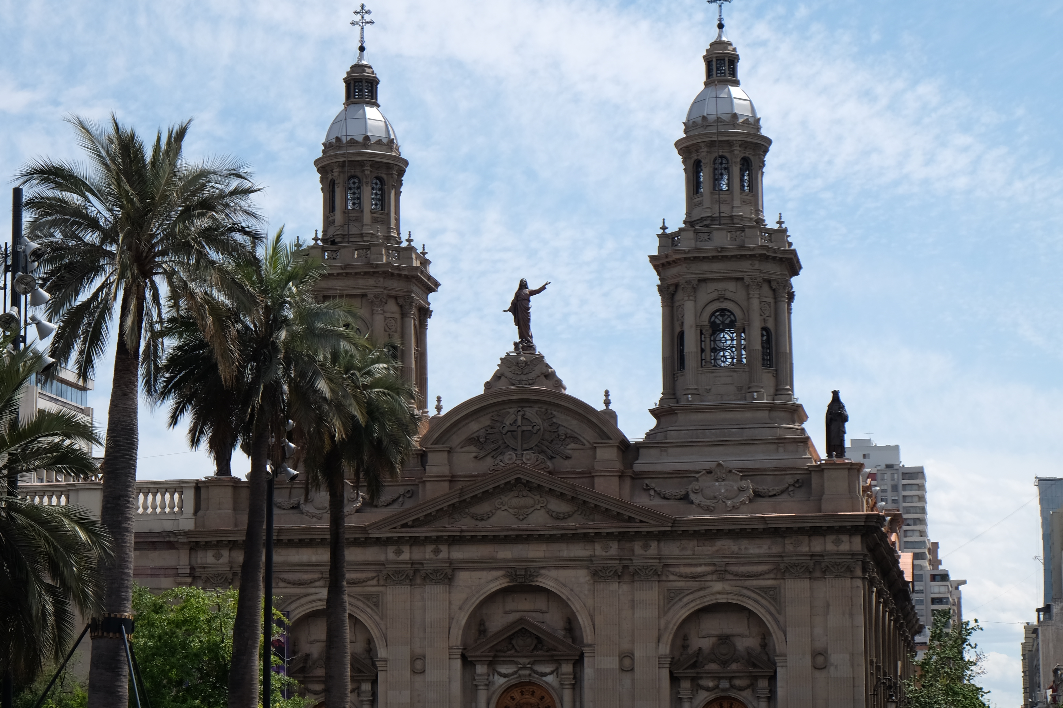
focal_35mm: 79
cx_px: 483
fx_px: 2333
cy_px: 377
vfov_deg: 17.3
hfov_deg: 25.7
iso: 200
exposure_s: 1/350
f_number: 9
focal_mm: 37.4
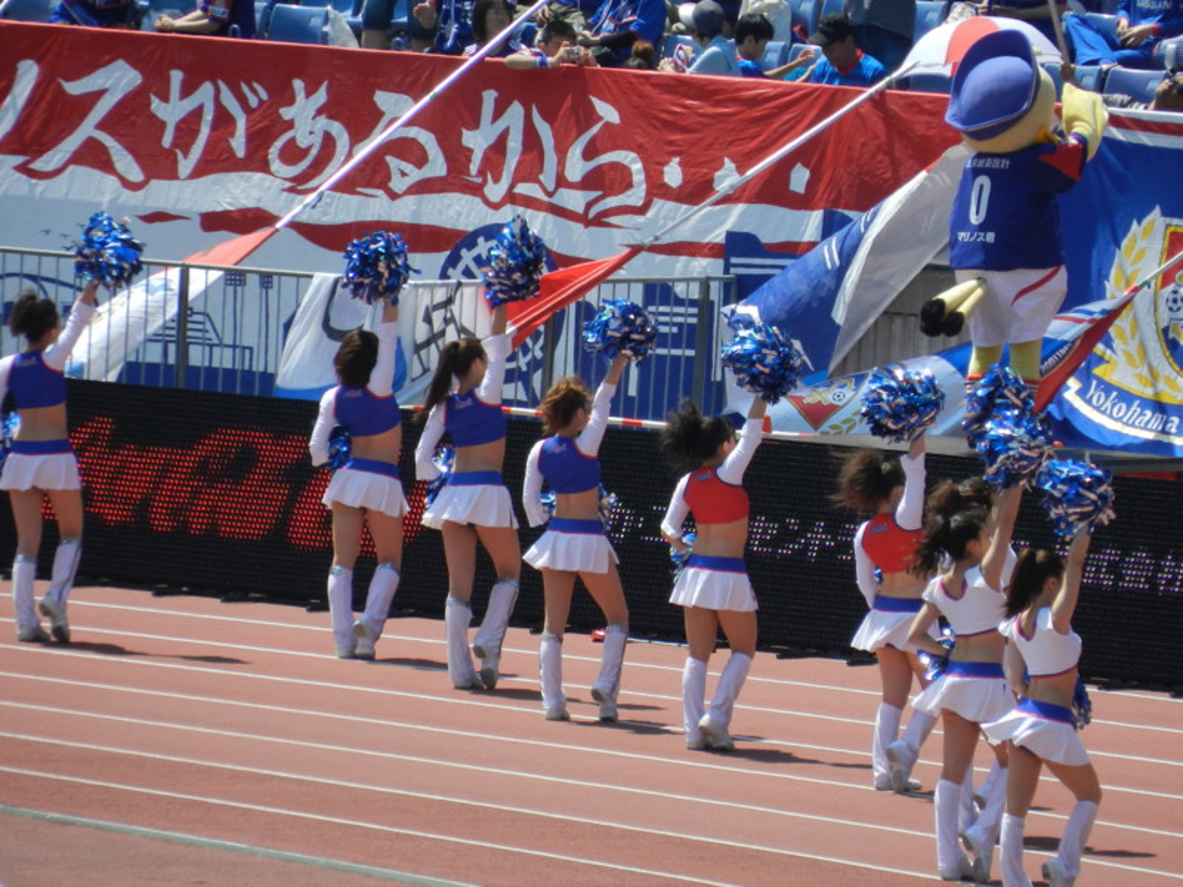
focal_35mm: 810
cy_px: 444
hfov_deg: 2.4
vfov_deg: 1.8
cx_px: 592
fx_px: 27682
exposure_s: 1/500
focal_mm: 144
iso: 160
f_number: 5.7
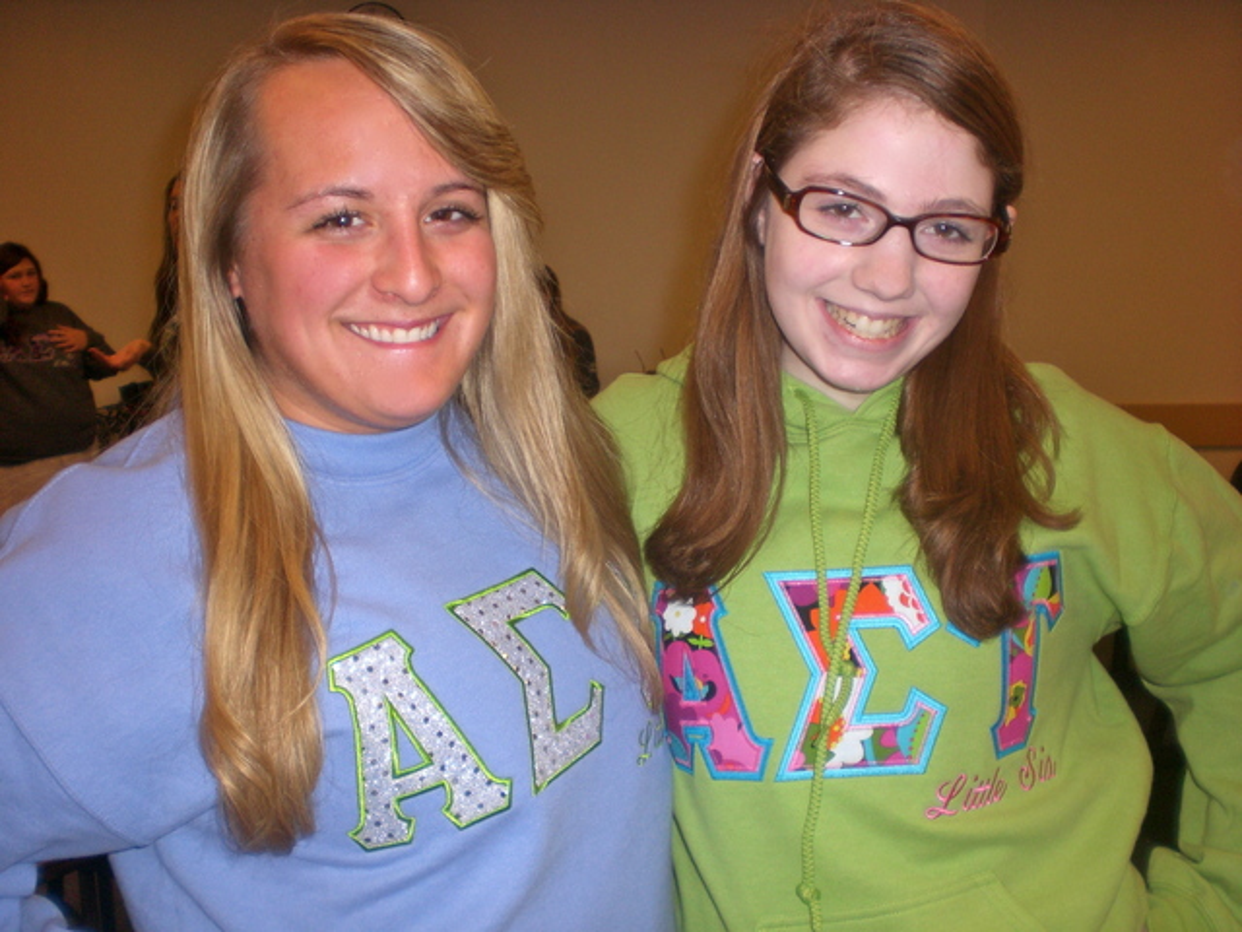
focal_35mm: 38
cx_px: 621
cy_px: 466
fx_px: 1363
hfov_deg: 49.0
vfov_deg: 37.7
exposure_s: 1/60
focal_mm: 6.3
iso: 100
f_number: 3.1
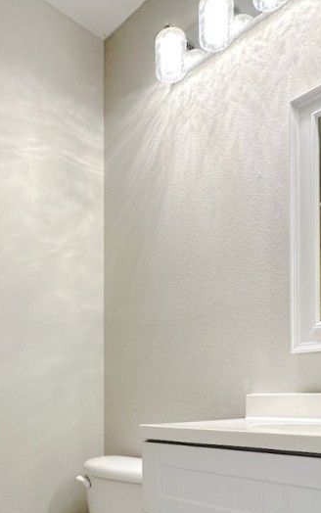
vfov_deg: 61.5
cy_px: 375
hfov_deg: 42.9
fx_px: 405
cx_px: 121
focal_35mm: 29
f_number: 2.2
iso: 160
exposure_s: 1/120
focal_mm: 2.22
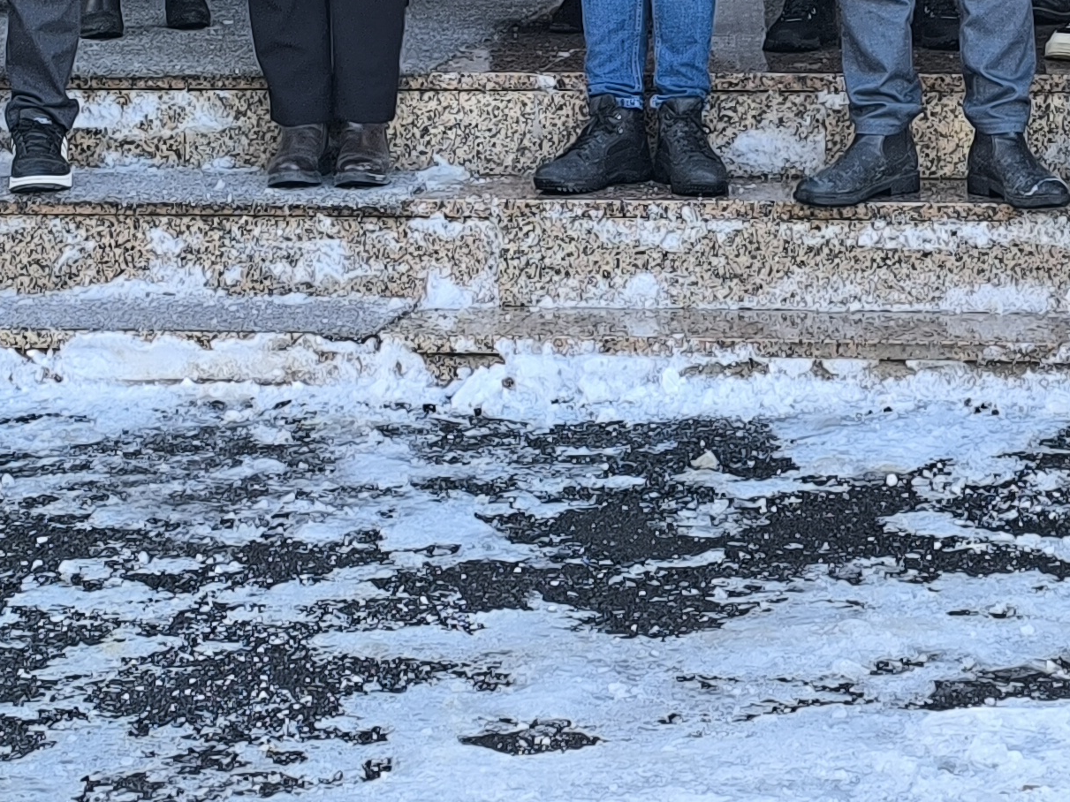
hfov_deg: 12.7
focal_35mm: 155
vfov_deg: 9.4
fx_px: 4791
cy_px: -306
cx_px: 797
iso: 80
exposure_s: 1/100
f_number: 1.65
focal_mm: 6.14
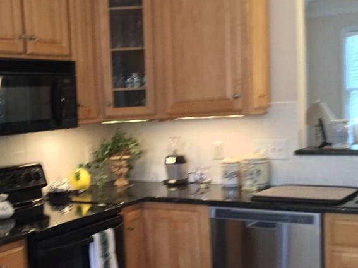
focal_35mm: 56
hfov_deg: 33.4
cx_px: 71
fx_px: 579
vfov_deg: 26.0
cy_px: 166
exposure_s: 1/24
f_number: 2.4
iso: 200
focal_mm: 3.3
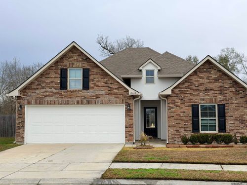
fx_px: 343
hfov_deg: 39.7
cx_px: 124
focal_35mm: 48
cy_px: 92
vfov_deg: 30.3
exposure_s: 1/1678
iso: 64
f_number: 1.78
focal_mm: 6.76
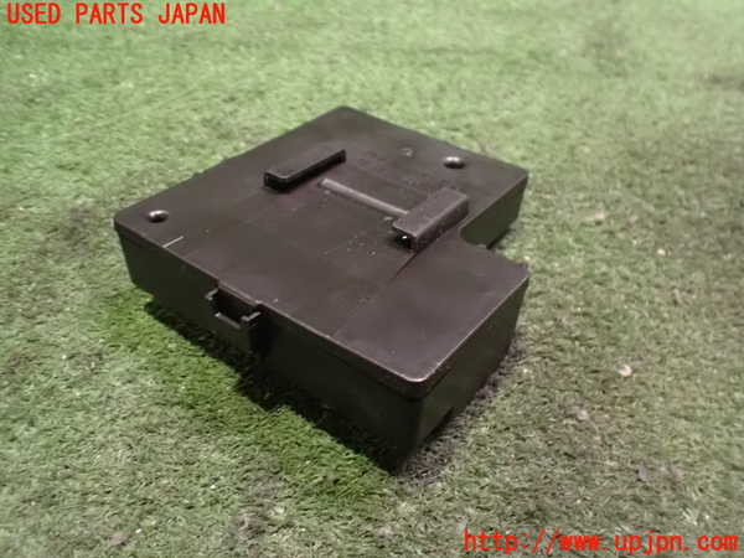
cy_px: 279
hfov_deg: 60.0
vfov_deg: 46.8
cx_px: 372
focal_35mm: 30
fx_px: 645
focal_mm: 5.4
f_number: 2.3
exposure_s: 1/25
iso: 1600
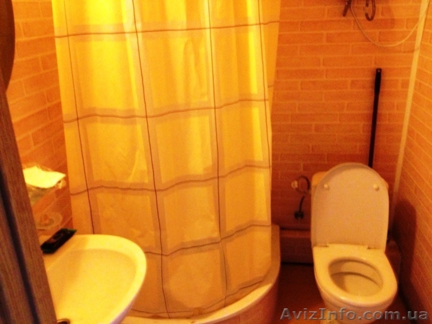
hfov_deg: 52.6
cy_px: 162
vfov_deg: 40.7
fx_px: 437
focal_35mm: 35
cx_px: 216
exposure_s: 1/20
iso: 400
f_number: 2.4
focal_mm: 4.28
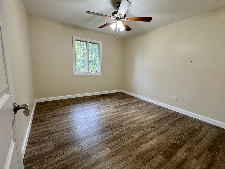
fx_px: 91
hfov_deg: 102.1
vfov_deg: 85.7
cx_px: 112
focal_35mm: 14
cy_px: 84
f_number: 2.2
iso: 200
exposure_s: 1/120
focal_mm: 2.22
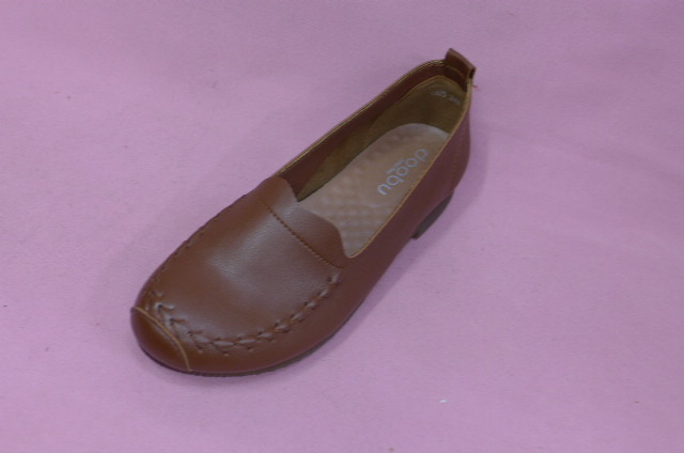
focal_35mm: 37
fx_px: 702
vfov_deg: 35.8
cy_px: 226
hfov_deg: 52.0
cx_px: 342
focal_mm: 7.3
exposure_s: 1/80
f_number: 1.7
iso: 100
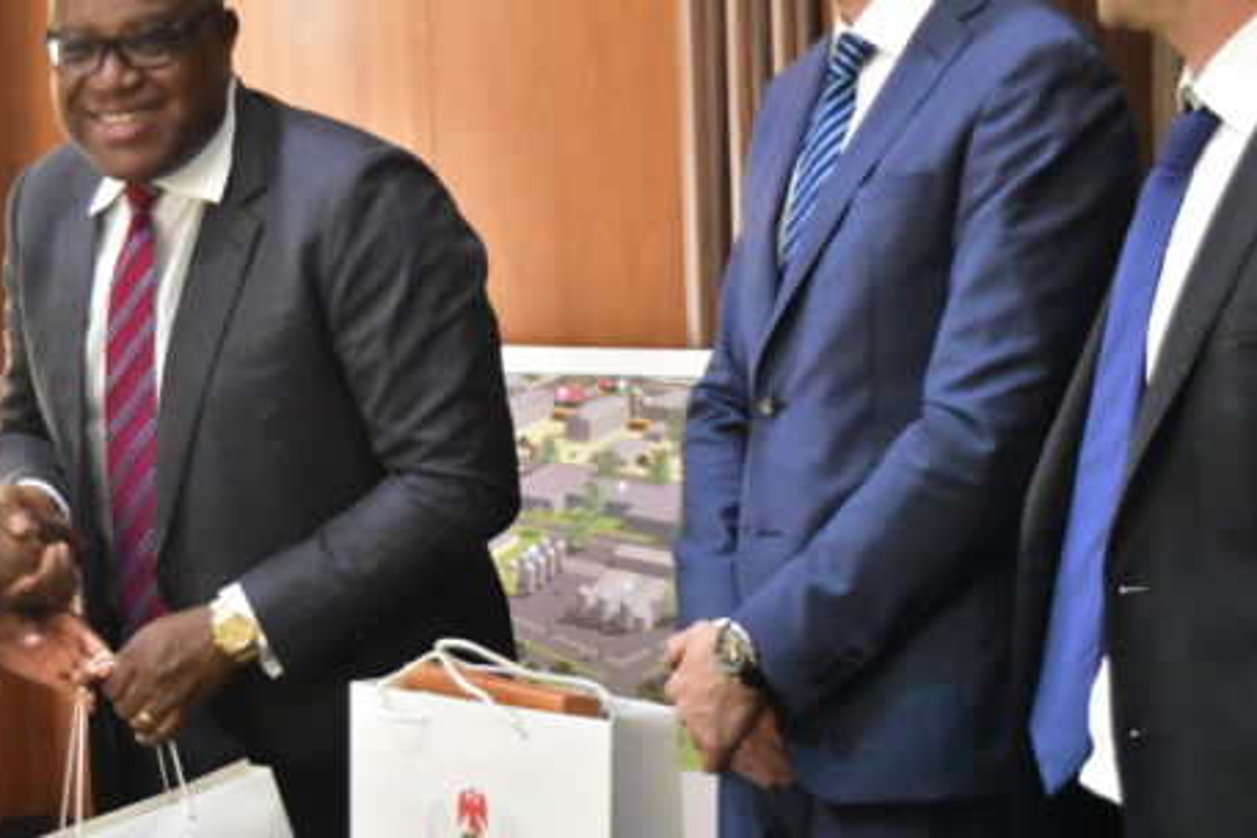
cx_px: 554
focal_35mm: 96
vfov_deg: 14.3
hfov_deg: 21.2
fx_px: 3352
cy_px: 397
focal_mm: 38
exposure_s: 1/60
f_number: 4.8
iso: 6400
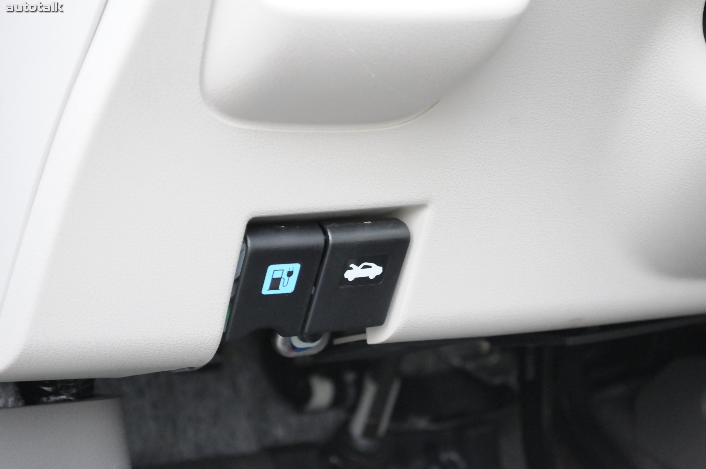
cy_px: 234
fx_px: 1616
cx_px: 353
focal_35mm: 82
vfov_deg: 16.5
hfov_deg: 24.6
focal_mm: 55
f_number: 5.6
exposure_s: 1/50
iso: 2000
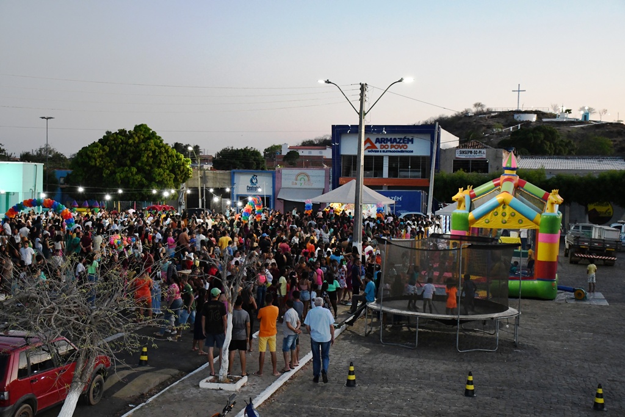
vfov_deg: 23.8
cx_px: 312
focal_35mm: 57
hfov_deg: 35.0
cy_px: 208
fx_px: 990
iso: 4000
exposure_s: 1/100
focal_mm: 38
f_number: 5
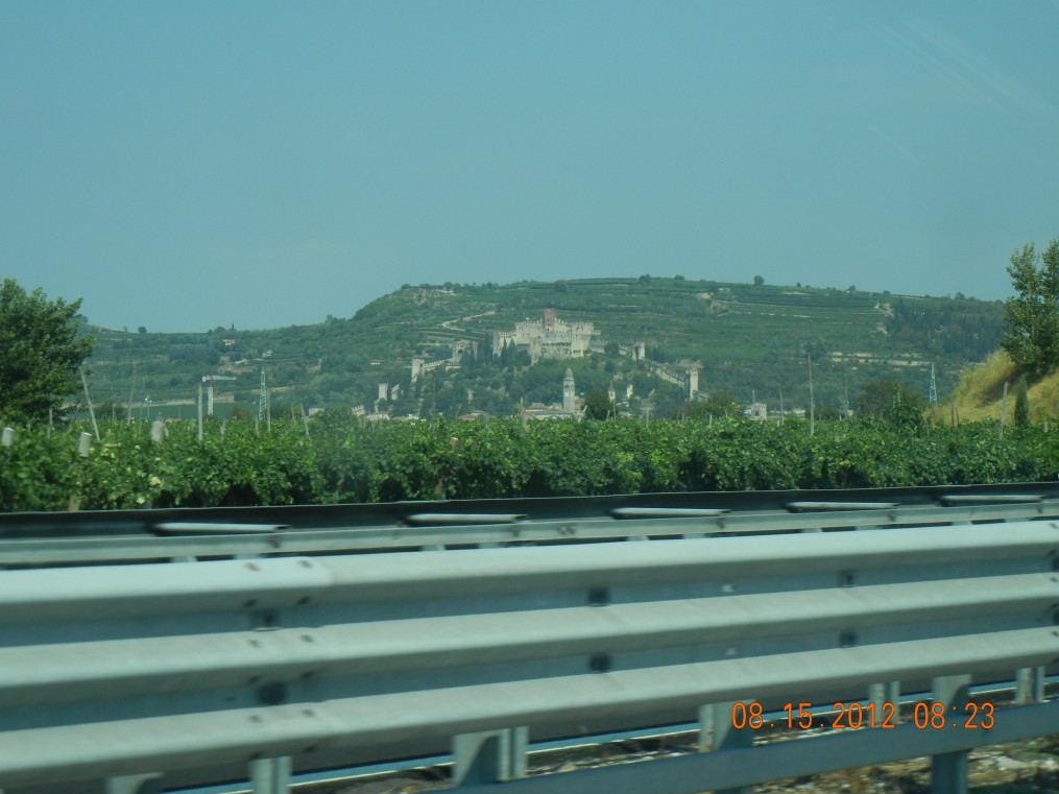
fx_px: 3579
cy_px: 399
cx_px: 526
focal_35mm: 117
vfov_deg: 12.7
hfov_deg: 16.8
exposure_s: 1/867
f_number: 4.6
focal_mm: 20.9
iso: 160
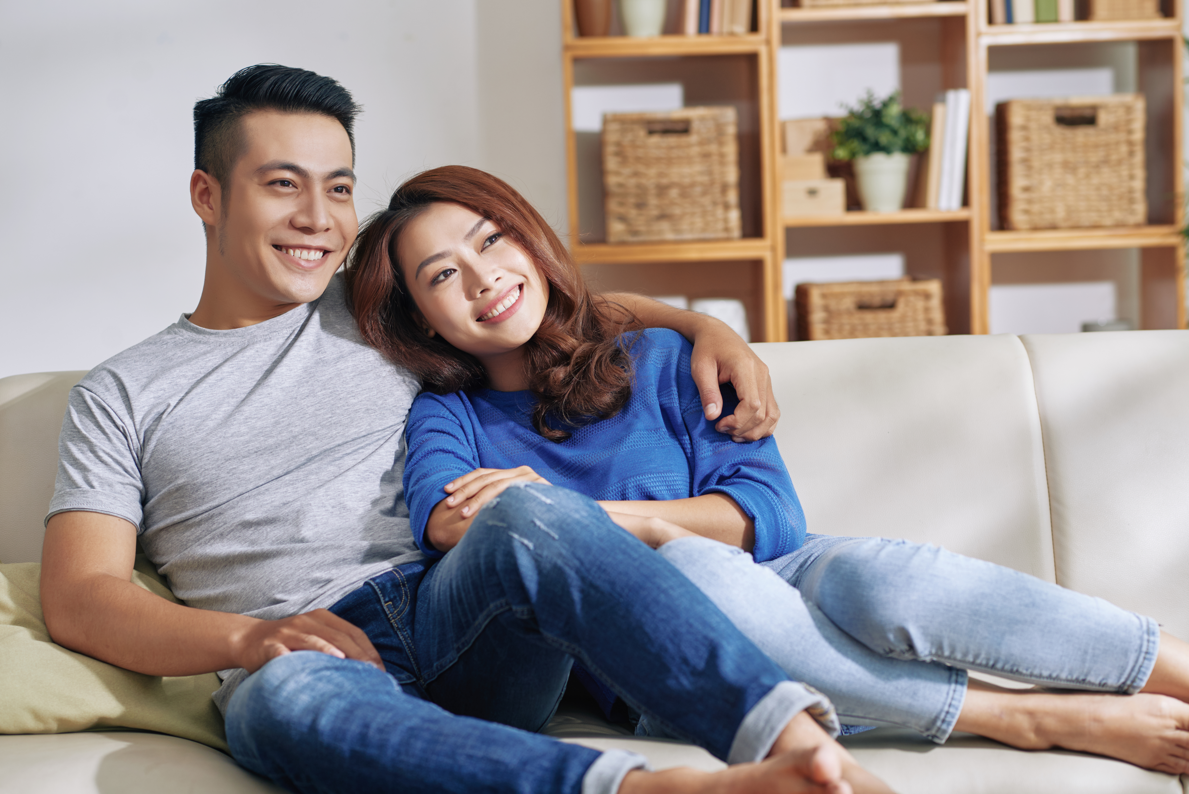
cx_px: 594
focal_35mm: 85
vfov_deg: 16.1
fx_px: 2808
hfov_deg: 23.9
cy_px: 397
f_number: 4
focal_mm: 85
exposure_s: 1/180
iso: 200
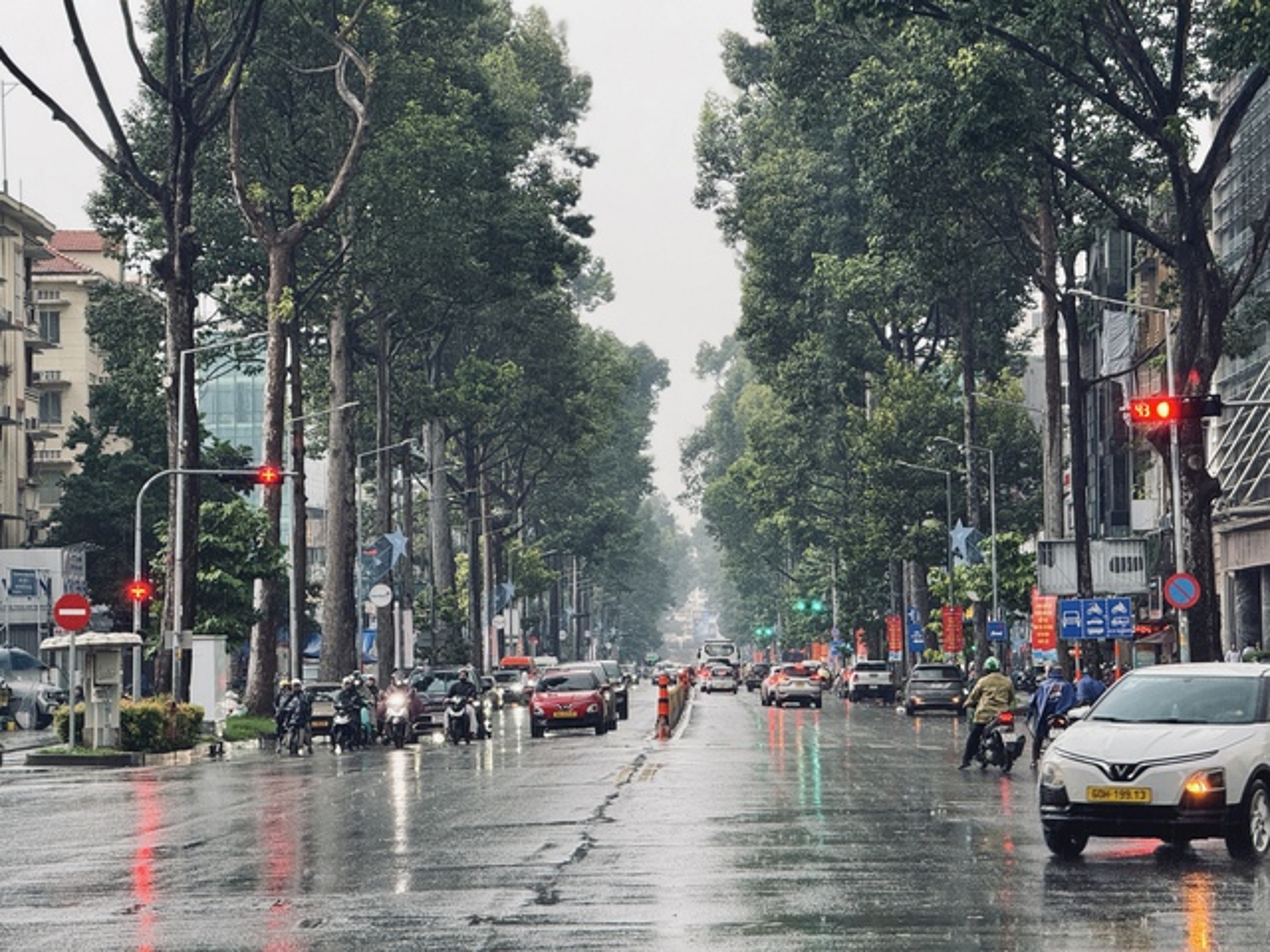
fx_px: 4403
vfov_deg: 12.3
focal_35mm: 120
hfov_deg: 16.4
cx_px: 635
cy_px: 476
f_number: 2.8
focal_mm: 15.66
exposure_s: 1/99
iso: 125
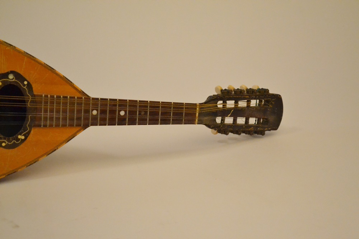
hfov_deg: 24.6
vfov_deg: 16.6
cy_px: 120
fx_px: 823
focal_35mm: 82
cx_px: 180
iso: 3200
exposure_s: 1/200
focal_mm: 55
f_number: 5.6
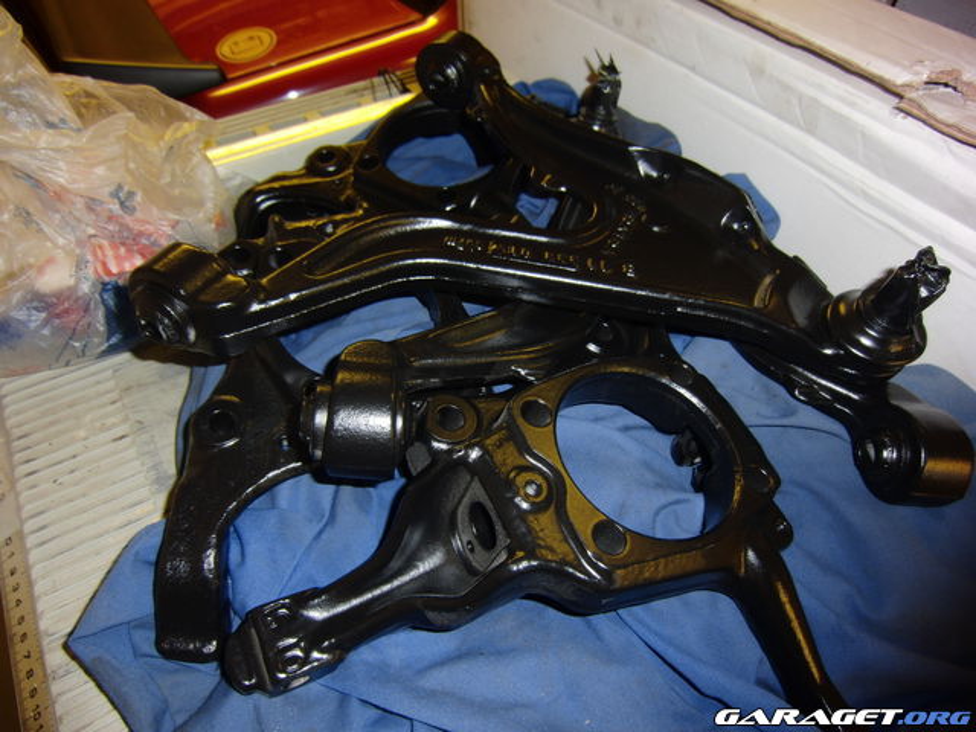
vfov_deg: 56.8
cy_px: 366
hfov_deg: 71.6
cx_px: 488
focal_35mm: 24
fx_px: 677
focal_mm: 4.3
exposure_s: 1/15
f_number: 3.2
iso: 100
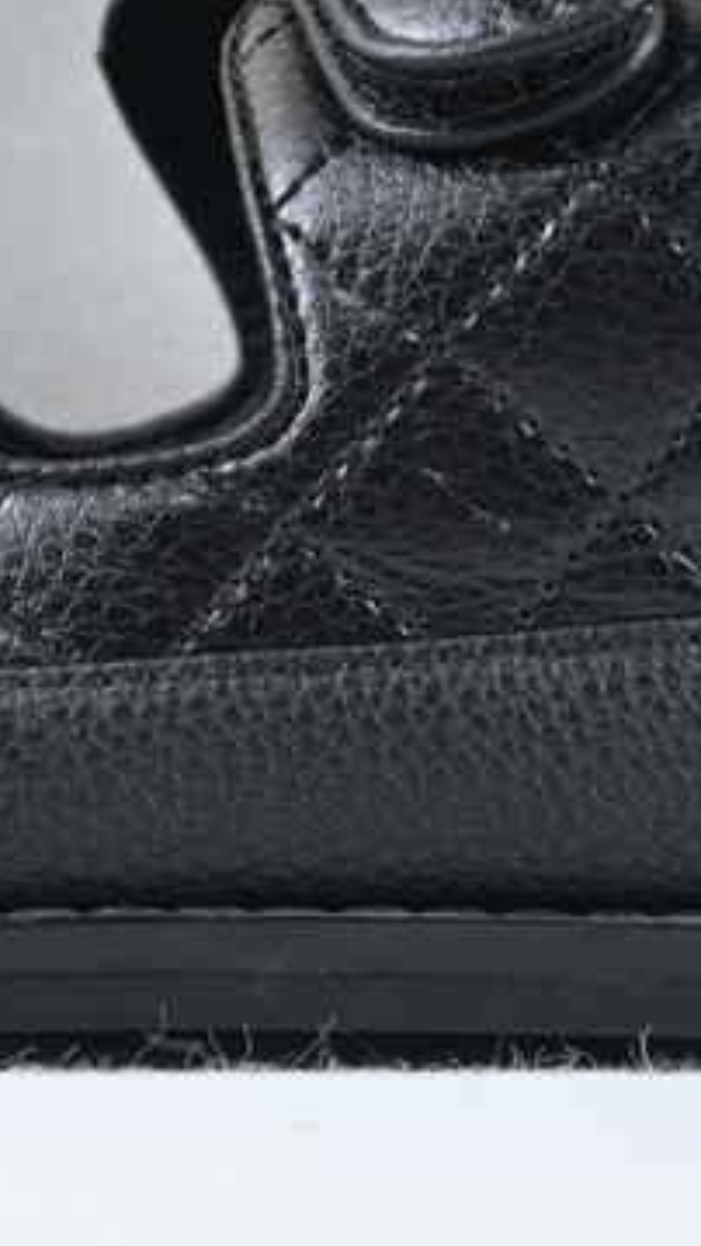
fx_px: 6244
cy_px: 302
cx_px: 347
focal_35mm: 189
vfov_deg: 11.4
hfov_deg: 6.4
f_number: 5.3
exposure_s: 1/25
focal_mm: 36
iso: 100
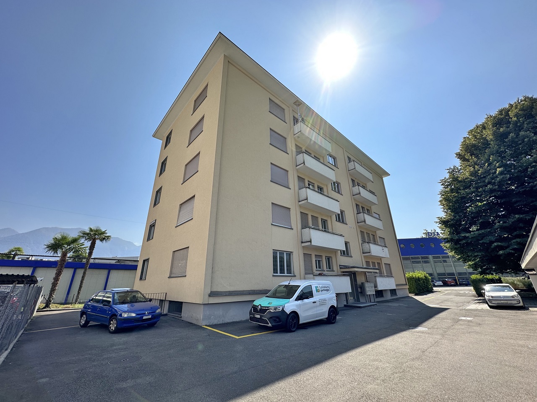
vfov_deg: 85.7
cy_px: 201
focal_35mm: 14
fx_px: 217
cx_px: 268
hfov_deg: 102.1
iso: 40
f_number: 2.2
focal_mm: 2.22
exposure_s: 1/1453
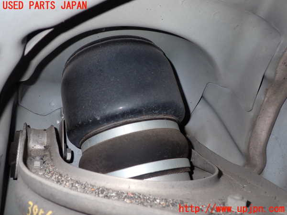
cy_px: 108
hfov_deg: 60.0
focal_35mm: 30
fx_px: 249
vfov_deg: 46.8
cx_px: 144
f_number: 6.3
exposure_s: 1/30
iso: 200
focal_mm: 5.4
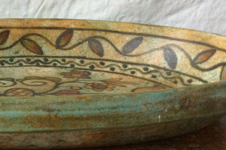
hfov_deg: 23.7
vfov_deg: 16.4
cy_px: 63
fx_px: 521
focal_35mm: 83
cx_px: 13
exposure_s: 1/25
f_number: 2.4
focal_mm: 3.3
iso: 160
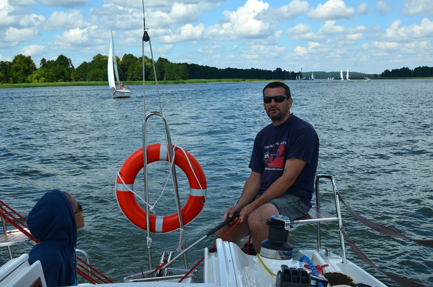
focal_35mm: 52
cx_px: 216
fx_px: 630
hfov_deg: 37.9
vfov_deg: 25.6
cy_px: 144
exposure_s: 1/320
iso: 200
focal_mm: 35
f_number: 10
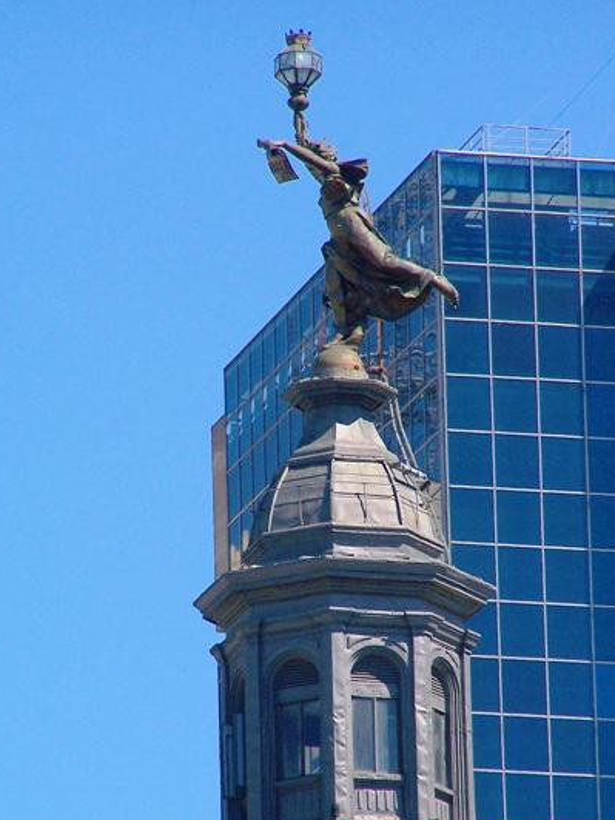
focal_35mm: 444
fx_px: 10518
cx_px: 278
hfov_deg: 3.3
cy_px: 470
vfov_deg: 4.5
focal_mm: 60.8
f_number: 5
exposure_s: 1/1000
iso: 80
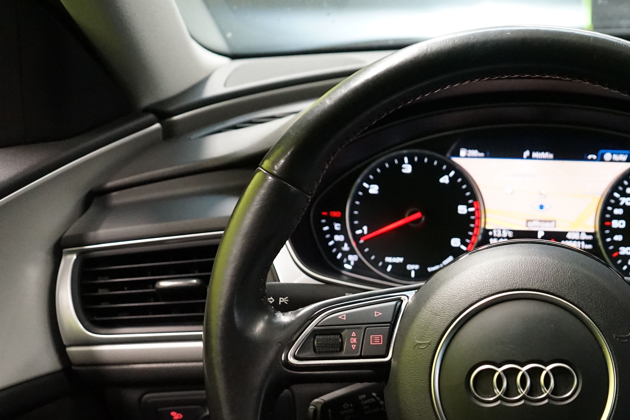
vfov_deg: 23.9
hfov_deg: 34.2
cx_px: 536
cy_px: 328
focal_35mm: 56
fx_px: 980
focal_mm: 32
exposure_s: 1/30
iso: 5000
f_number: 4.5
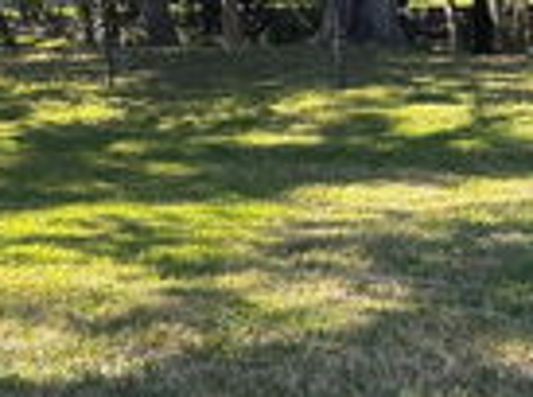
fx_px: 1152
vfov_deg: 19.5
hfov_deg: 24.6
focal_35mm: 75
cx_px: 554
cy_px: 156
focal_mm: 6.86
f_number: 1.78
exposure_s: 1/659
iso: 80
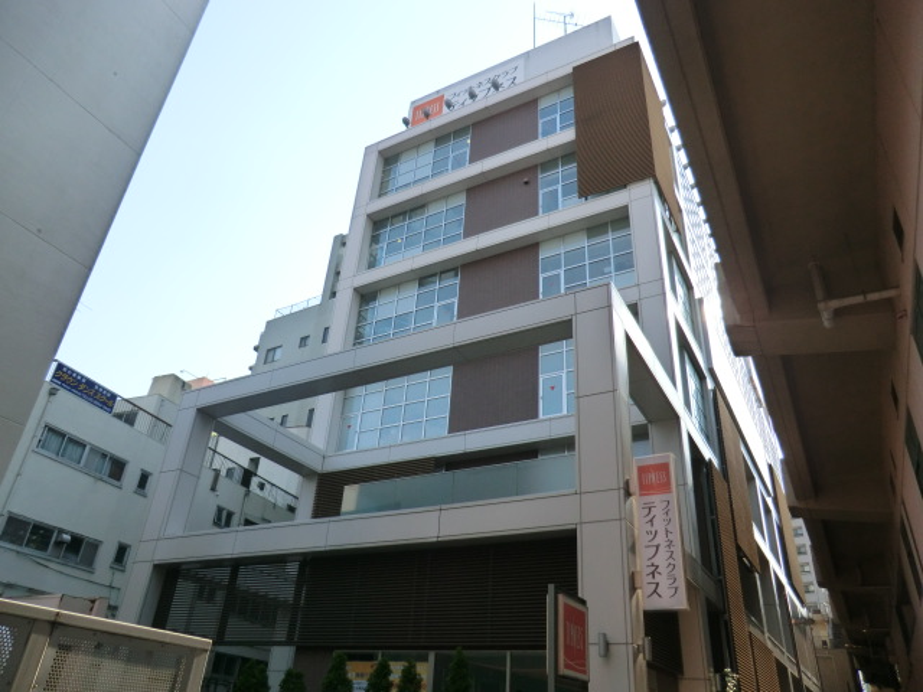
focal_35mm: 24
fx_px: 640
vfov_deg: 56.8
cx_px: 462
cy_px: 346
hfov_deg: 71.6
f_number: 3.2
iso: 80
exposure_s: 1/640
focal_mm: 4.3
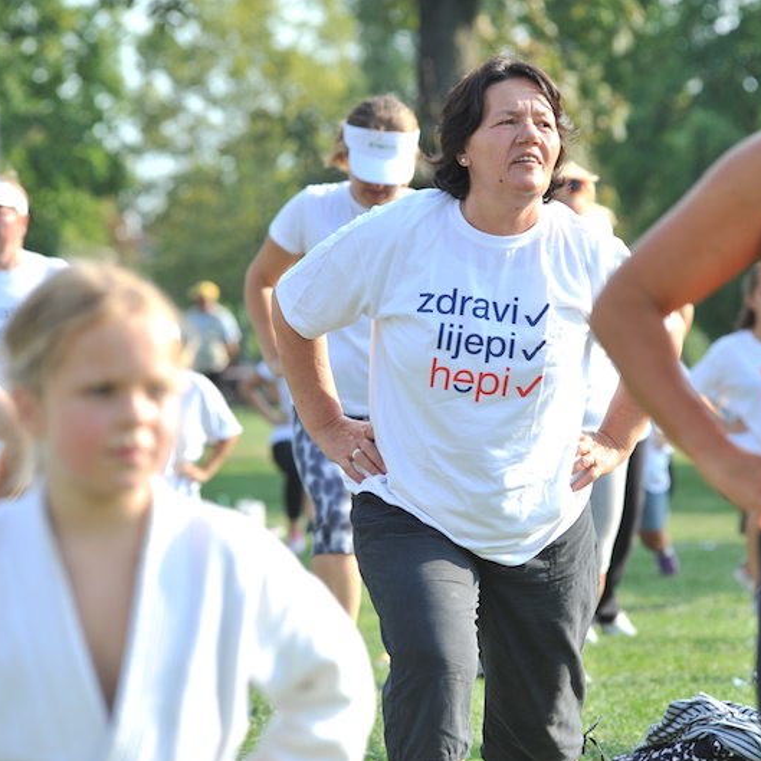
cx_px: 476
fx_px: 6392
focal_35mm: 257
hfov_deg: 6.8
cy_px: 381
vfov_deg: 6.8
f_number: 7.1
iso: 125
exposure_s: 1/160
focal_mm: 200
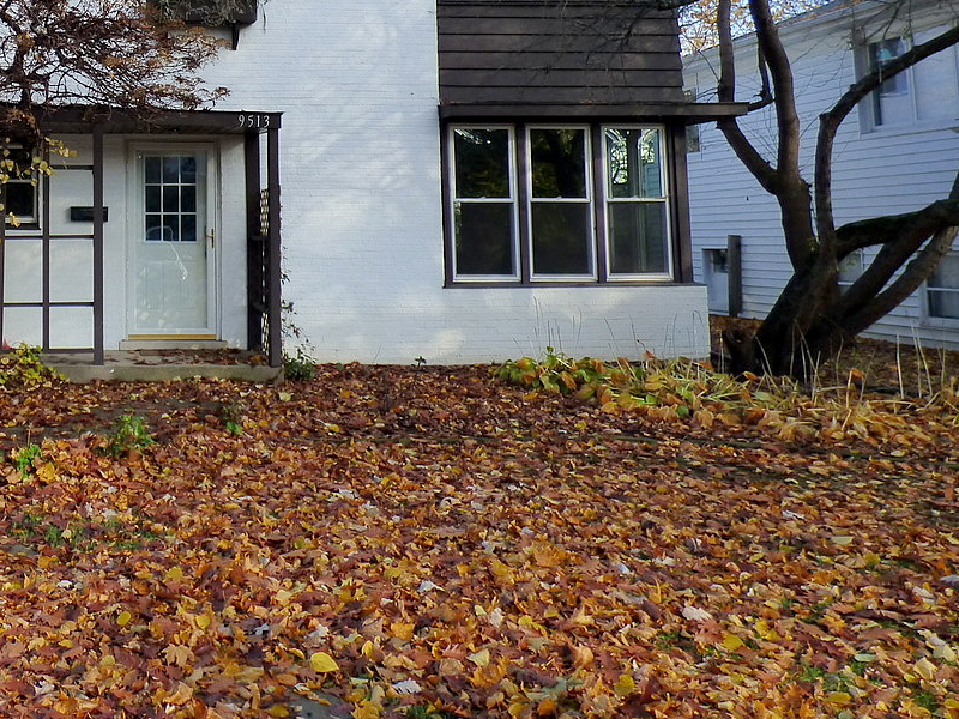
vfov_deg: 37.8
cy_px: 117
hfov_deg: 46.9
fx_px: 997
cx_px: 119
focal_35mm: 36
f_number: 2.8
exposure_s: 1/500
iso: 200
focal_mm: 3.58
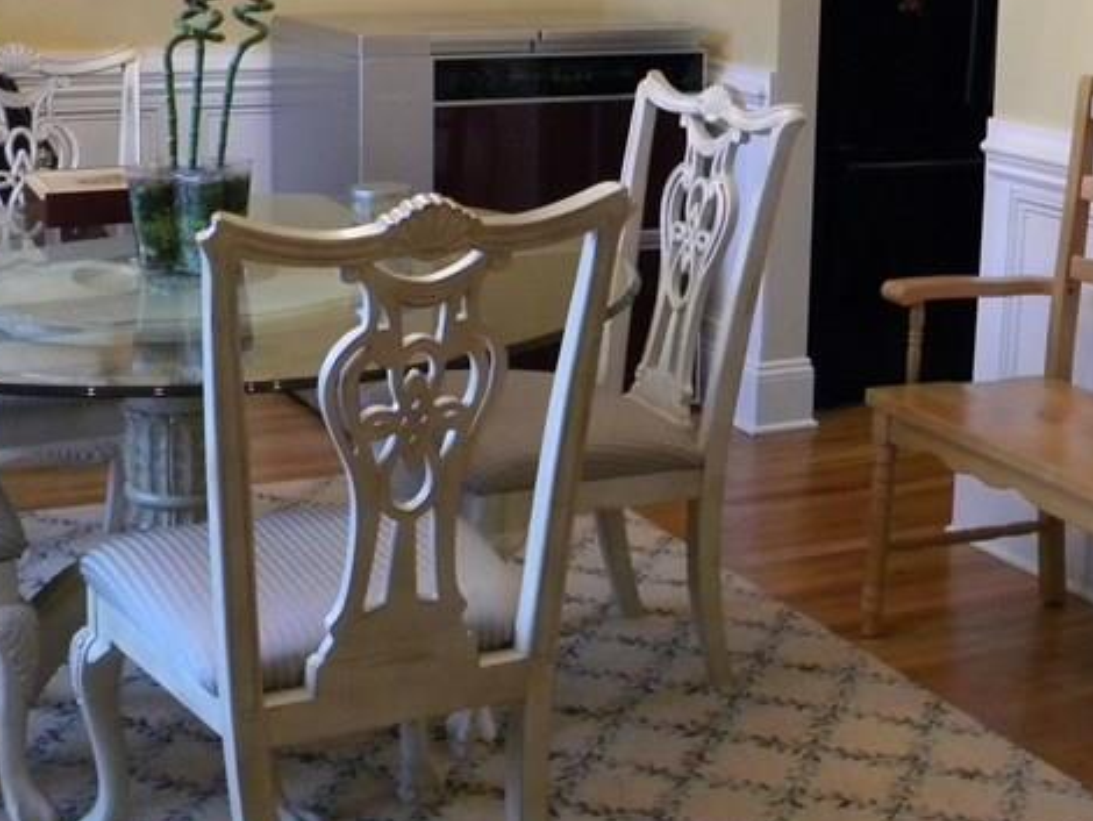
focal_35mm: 61
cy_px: 109
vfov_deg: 23.5
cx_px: 635
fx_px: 1927
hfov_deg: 31.6
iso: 400
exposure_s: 1/34.8
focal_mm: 5
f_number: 3.5
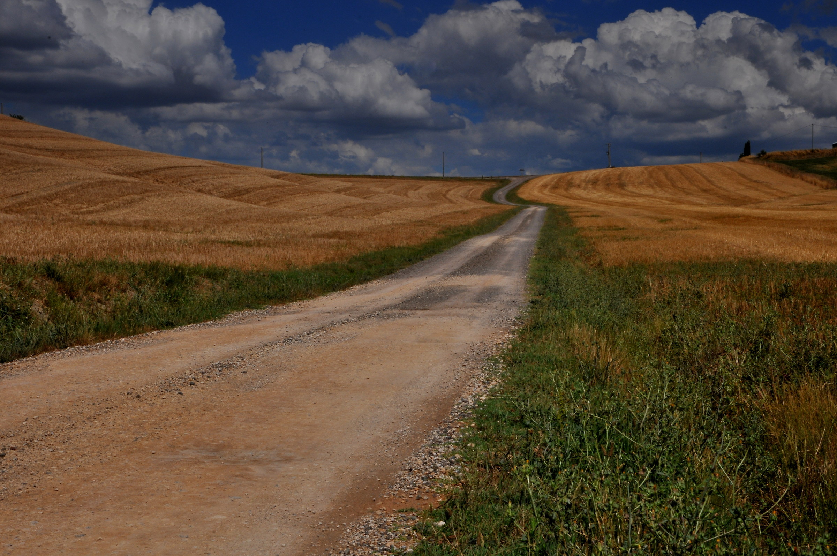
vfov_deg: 25.7
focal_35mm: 52
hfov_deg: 37.9
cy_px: 278
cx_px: 418
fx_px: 1219
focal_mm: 35
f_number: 29
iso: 200
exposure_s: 1/200
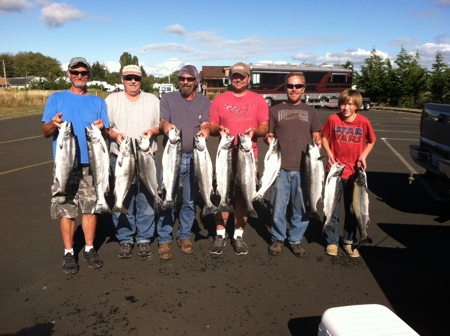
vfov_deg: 40.6
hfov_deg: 52.7
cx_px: 225
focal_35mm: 35
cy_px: 168
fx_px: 454
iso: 80
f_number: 2.8
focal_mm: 3.85
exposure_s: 1/1250
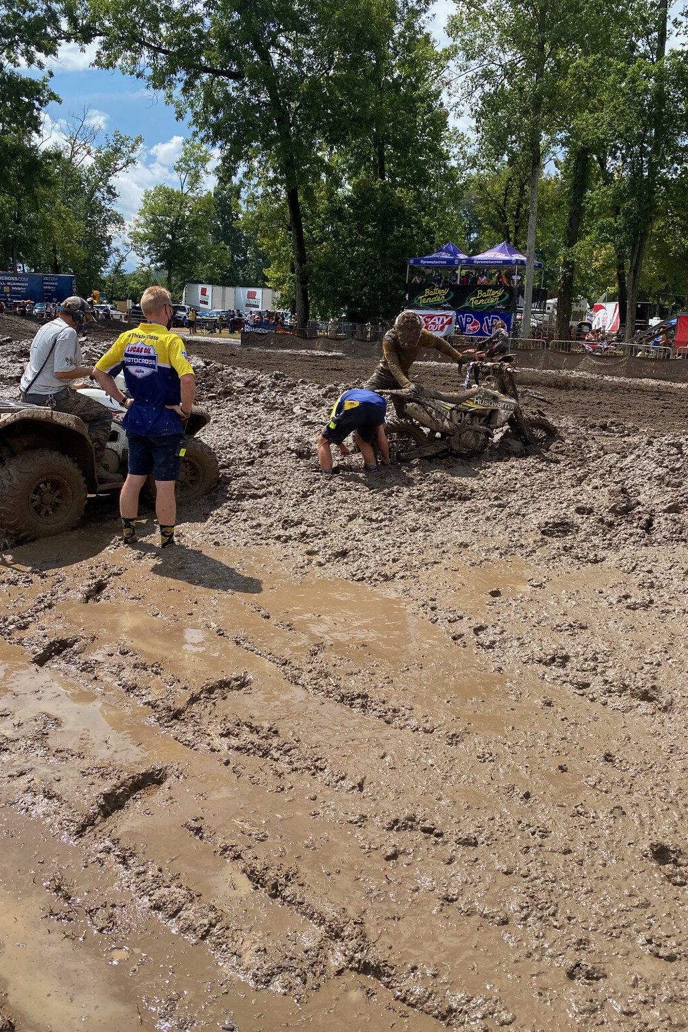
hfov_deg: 46.4
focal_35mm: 28
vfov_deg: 65.5
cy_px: 510
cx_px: 371
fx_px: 803
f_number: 1.8
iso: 32
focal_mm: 4.25
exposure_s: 1/2268
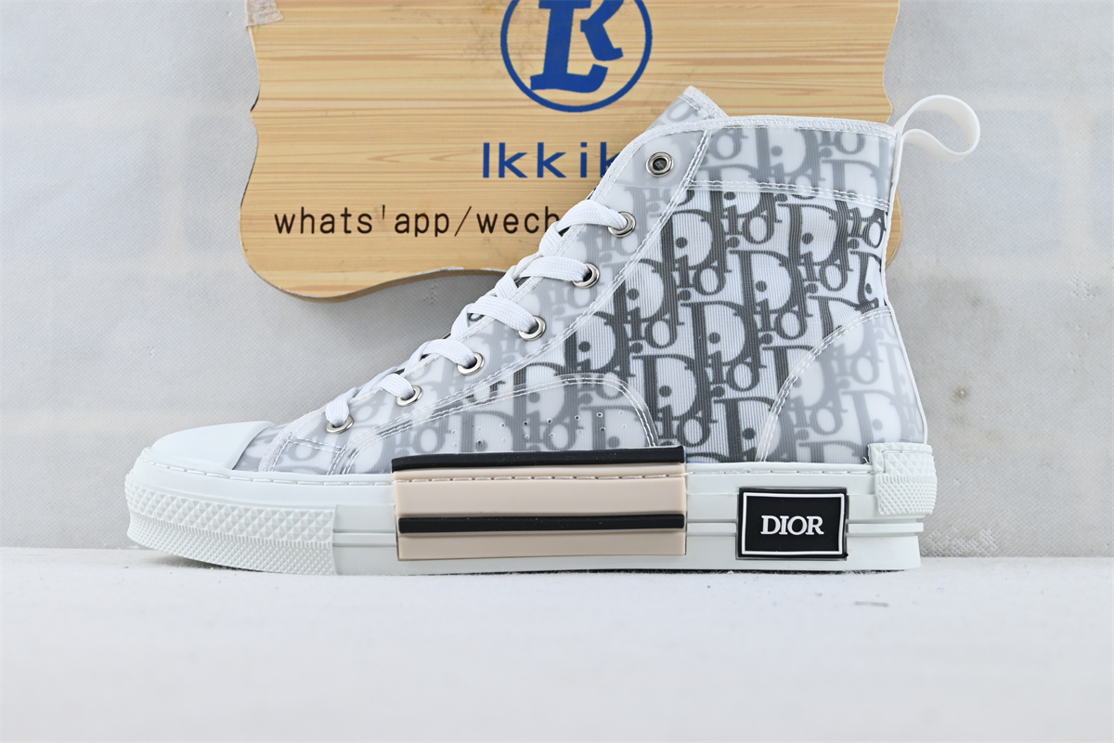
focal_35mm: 45
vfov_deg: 29.9
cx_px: 557
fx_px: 1392
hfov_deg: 43.6
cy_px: 372
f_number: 4.8
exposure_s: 1/50
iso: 100
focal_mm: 30
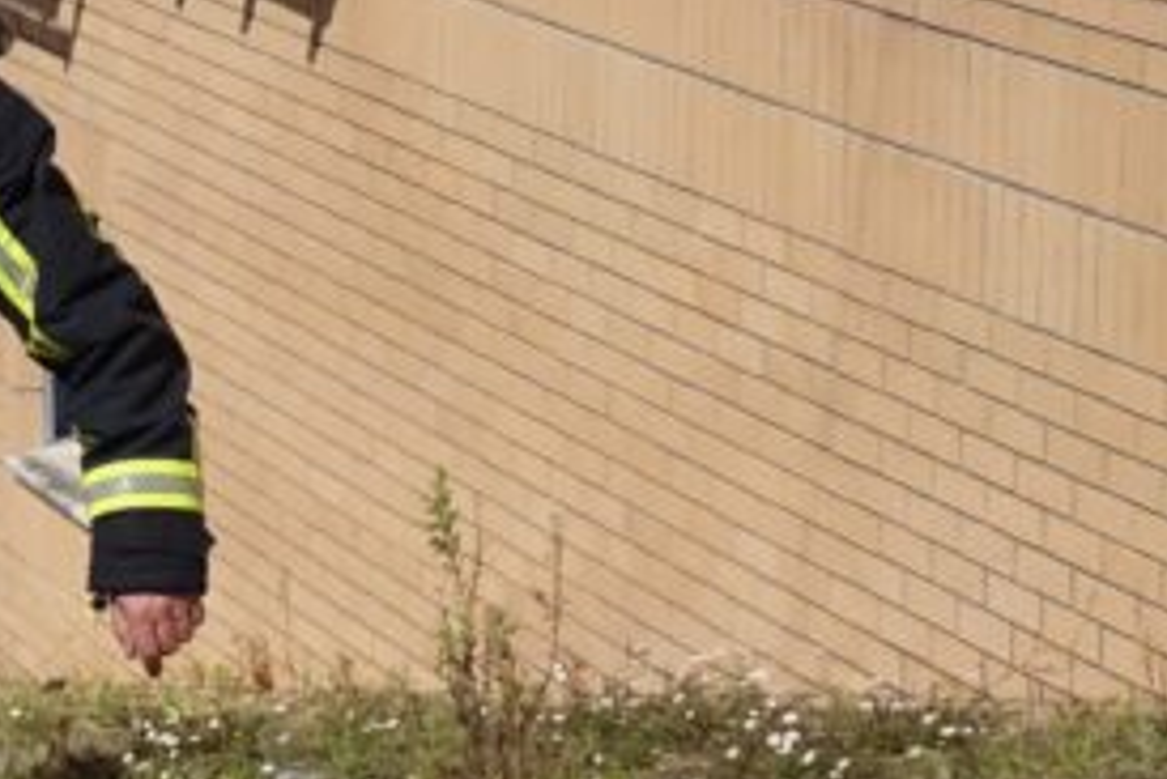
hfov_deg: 10.2
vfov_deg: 7.0
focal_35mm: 197
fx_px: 6389
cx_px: -349
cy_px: 596
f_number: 5.6
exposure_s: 1/1600
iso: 2000
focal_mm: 27.57
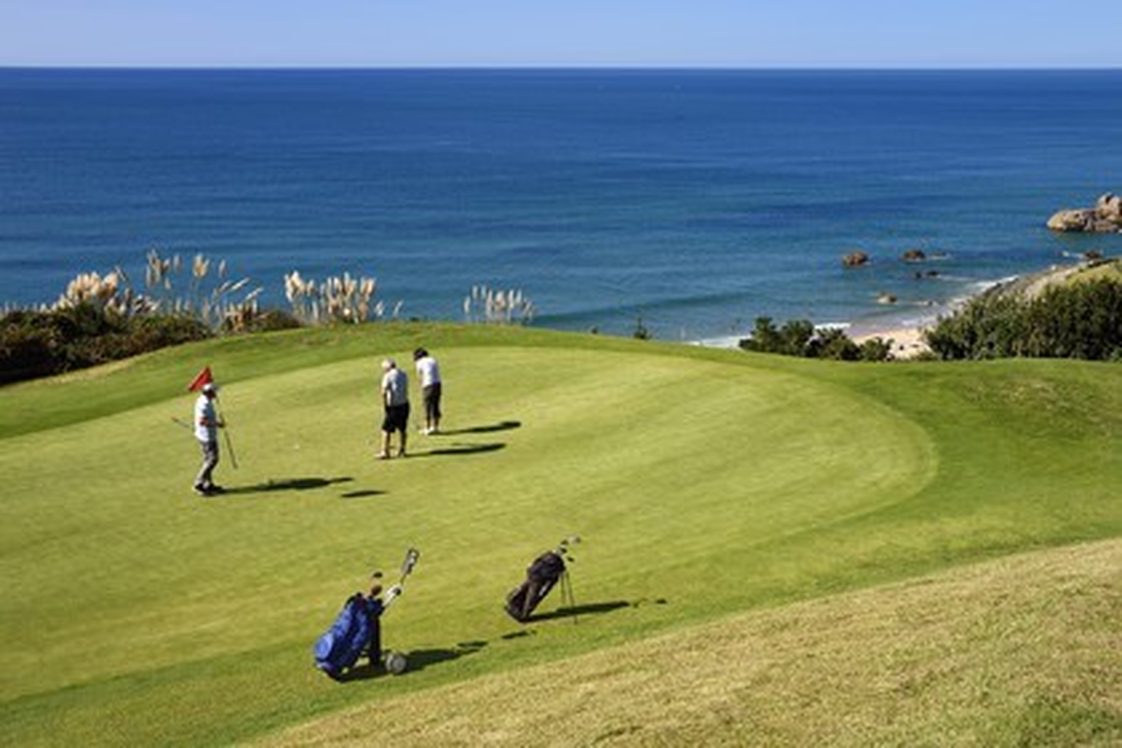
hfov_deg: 46.4
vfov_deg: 31.9
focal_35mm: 42
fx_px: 1309
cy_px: 374
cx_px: 561
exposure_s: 1/250
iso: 200
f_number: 13
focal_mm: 42
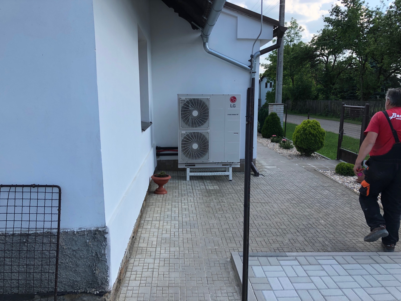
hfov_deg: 63.4
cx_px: 200
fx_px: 324
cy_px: 150
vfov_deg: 49.7
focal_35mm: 28
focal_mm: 3.99
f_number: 1.8
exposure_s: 1/571
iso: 20
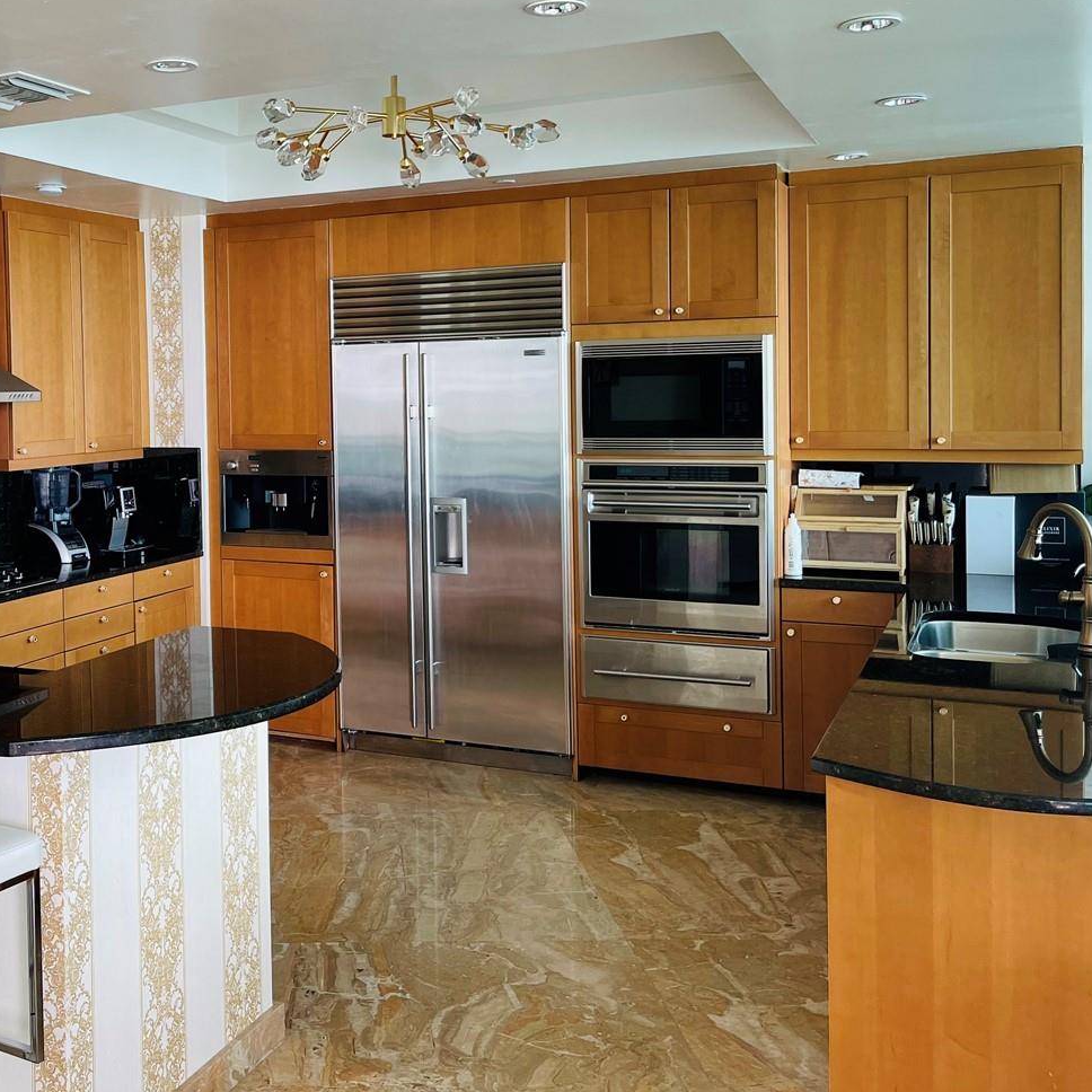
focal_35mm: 38
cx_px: 283
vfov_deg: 43.6
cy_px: 434
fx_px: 1356
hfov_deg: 42.6
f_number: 1.6
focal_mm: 5.1
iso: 80
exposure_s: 1/121
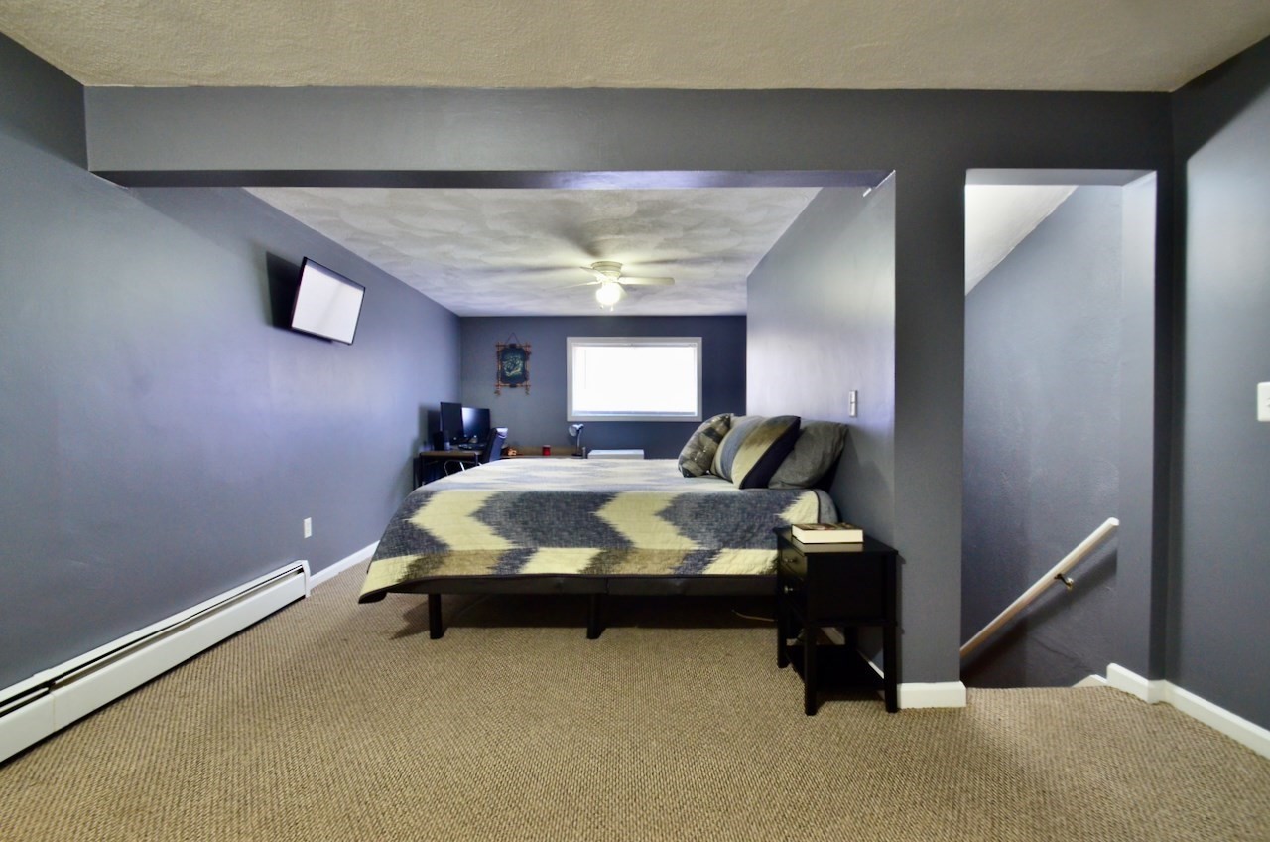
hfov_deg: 95.1
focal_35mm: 16
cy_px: 421
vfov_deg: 71.8
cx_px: 635
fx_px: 581
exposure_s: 1/3
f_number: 8
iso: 1600
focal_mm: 11
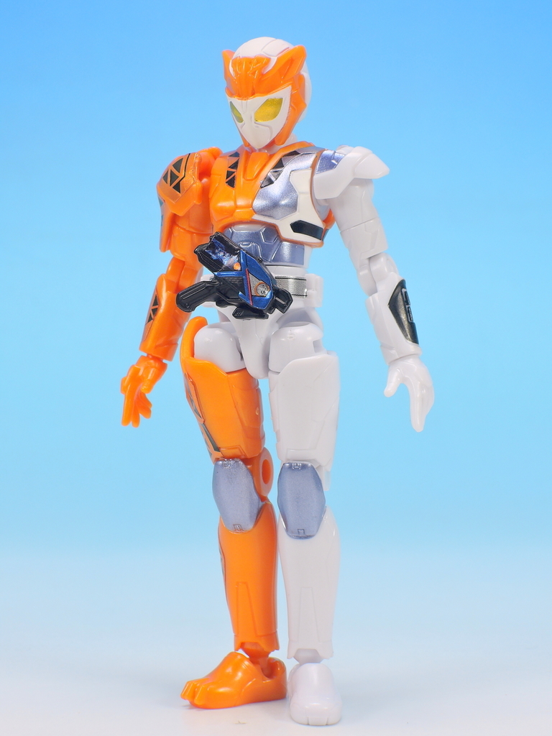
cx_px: 276
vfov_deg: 18.7
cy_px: 368
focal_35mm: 105
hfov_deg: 14.1
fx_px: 2232
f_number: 7.3
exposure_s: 1/1.3
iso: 80
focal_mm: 22.4
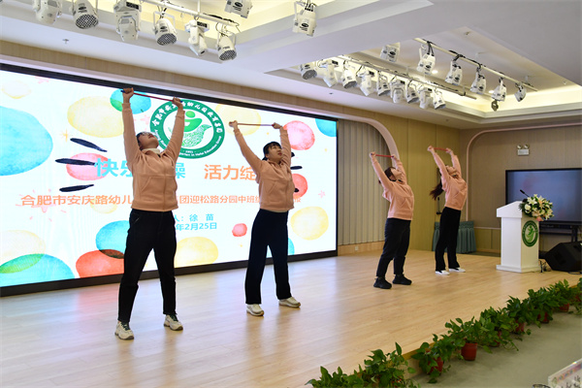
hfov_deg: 57.2
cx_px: 291
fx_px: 533
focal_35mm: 33
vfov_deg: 40.0
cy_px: 194
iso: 1250
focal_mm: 22
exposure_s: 1/60
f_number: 8
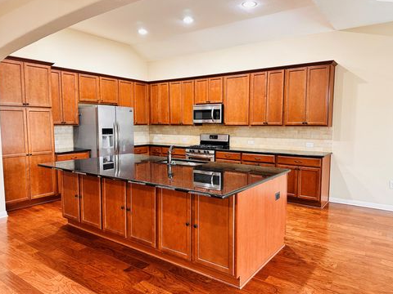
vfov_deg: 54.9
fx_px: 284
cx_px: 197
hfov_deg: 69.4
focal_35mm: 25
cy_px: 147
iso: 320
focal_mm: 6.86
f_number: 1.78
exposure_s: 1/60
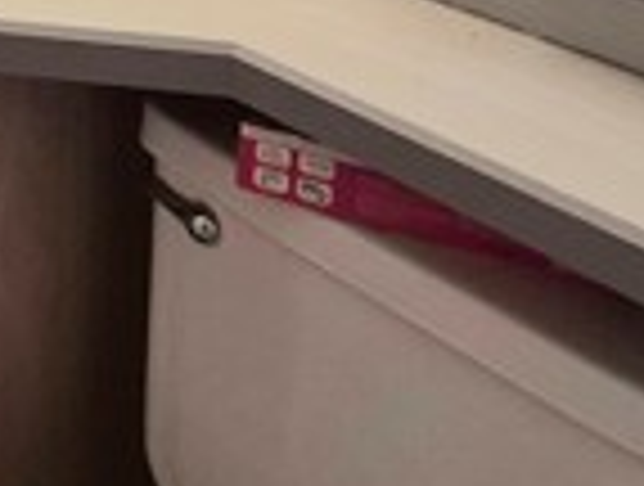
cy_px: -472
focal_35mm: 58
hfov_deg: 26.6
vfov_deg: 18.0
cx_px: -248
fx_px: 1082
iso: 100
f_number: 2.2
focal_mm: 1.74
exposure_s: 1/60.2
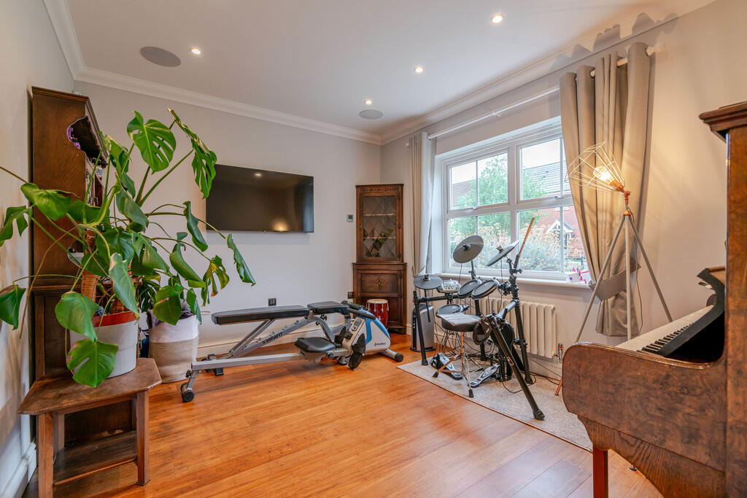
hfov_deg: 96.7
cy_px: 249
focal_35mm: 16
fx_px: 332
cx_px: 374
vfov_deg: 73.8
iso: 250
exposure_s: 1/8
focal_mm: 16
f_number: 8
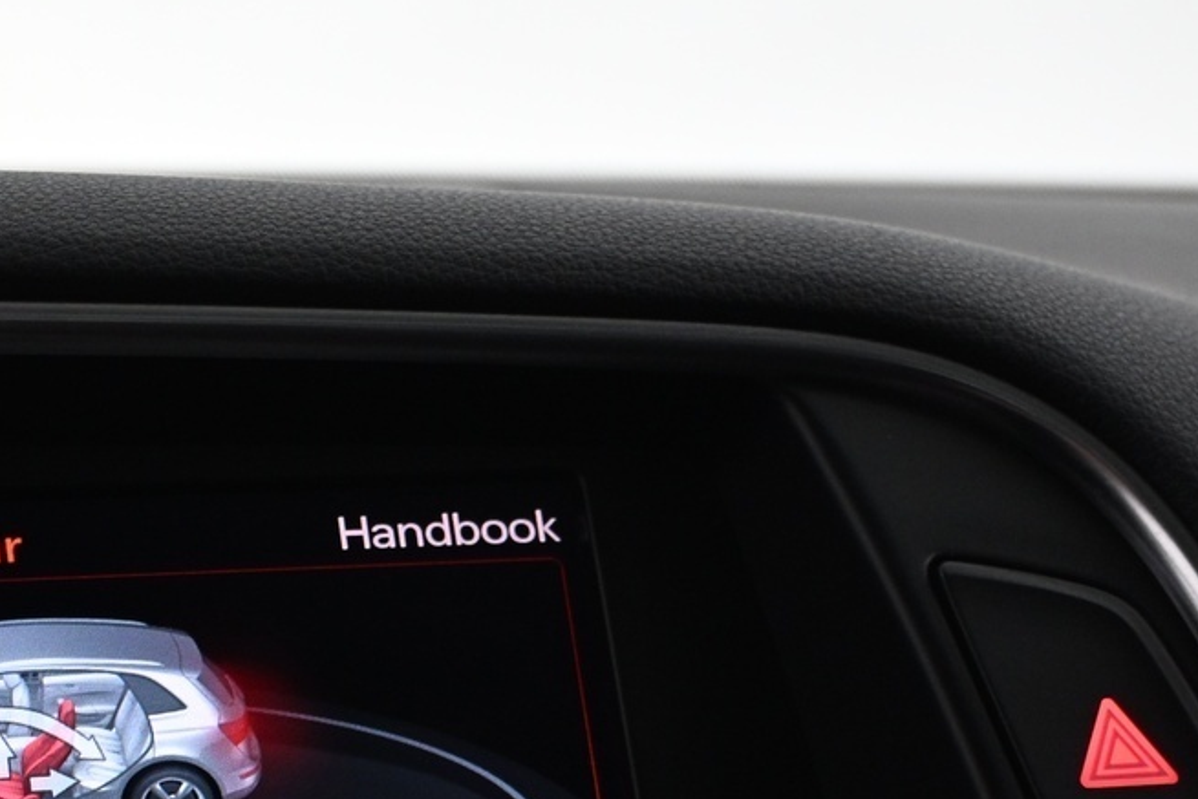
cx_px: -18
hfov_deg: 21.6
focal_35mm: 91
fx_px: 3024
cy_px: 920
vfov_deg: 14.6
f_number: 4.2
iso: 1000
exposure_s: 1/40
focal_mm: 24.5
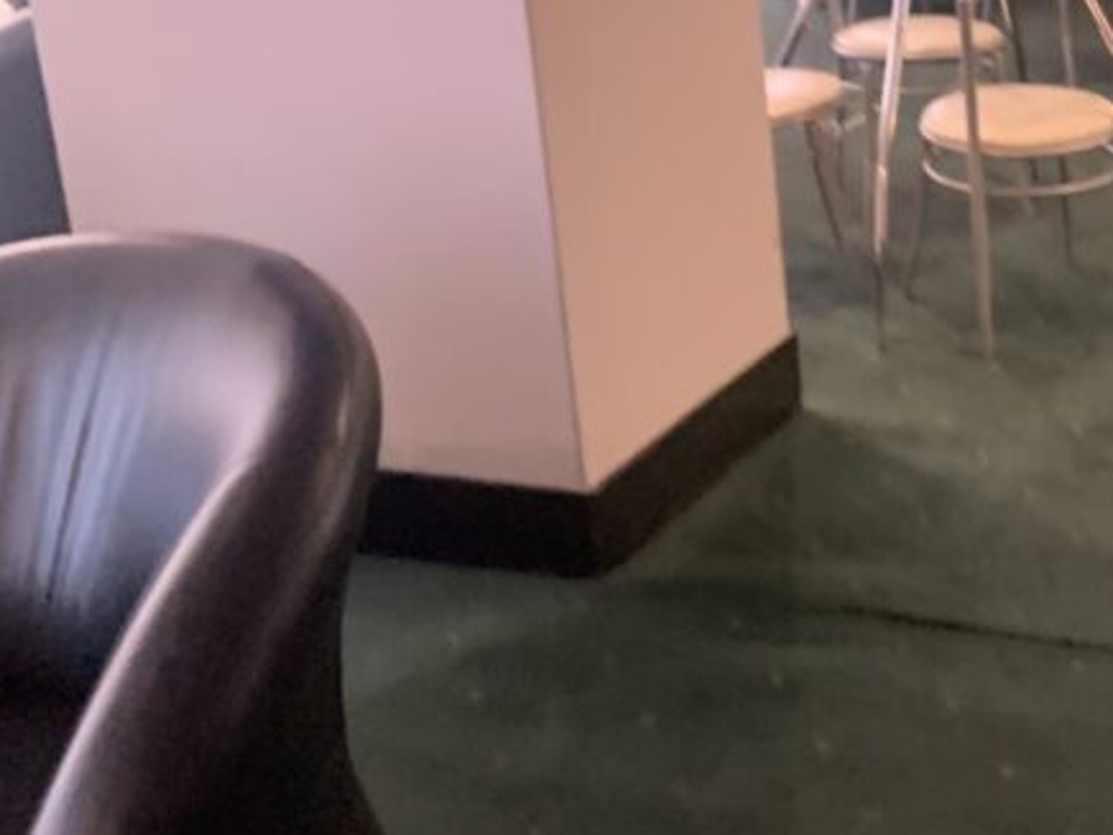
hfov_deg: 28.1
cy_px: 156
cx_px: 1294
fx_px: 1961
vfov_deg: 23.6
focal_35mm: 61
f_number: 1.8
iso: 400
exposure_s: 1/33
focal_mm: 4.25
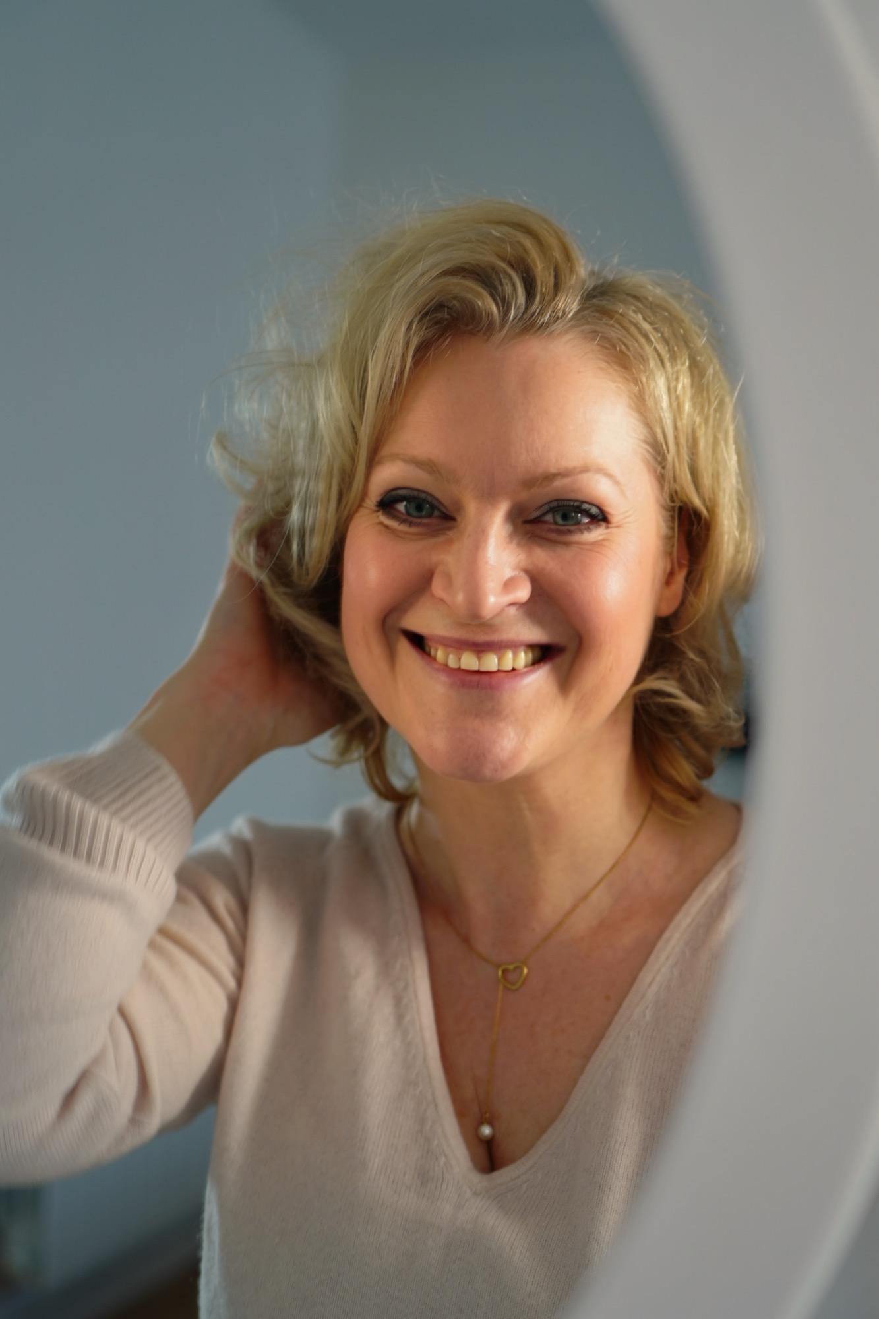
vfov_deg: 37.9
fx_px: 1923
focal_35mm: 52
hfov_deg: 25.7
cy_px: 660
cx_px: 440
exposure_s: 1/40
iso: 100
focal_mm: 35
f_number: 2
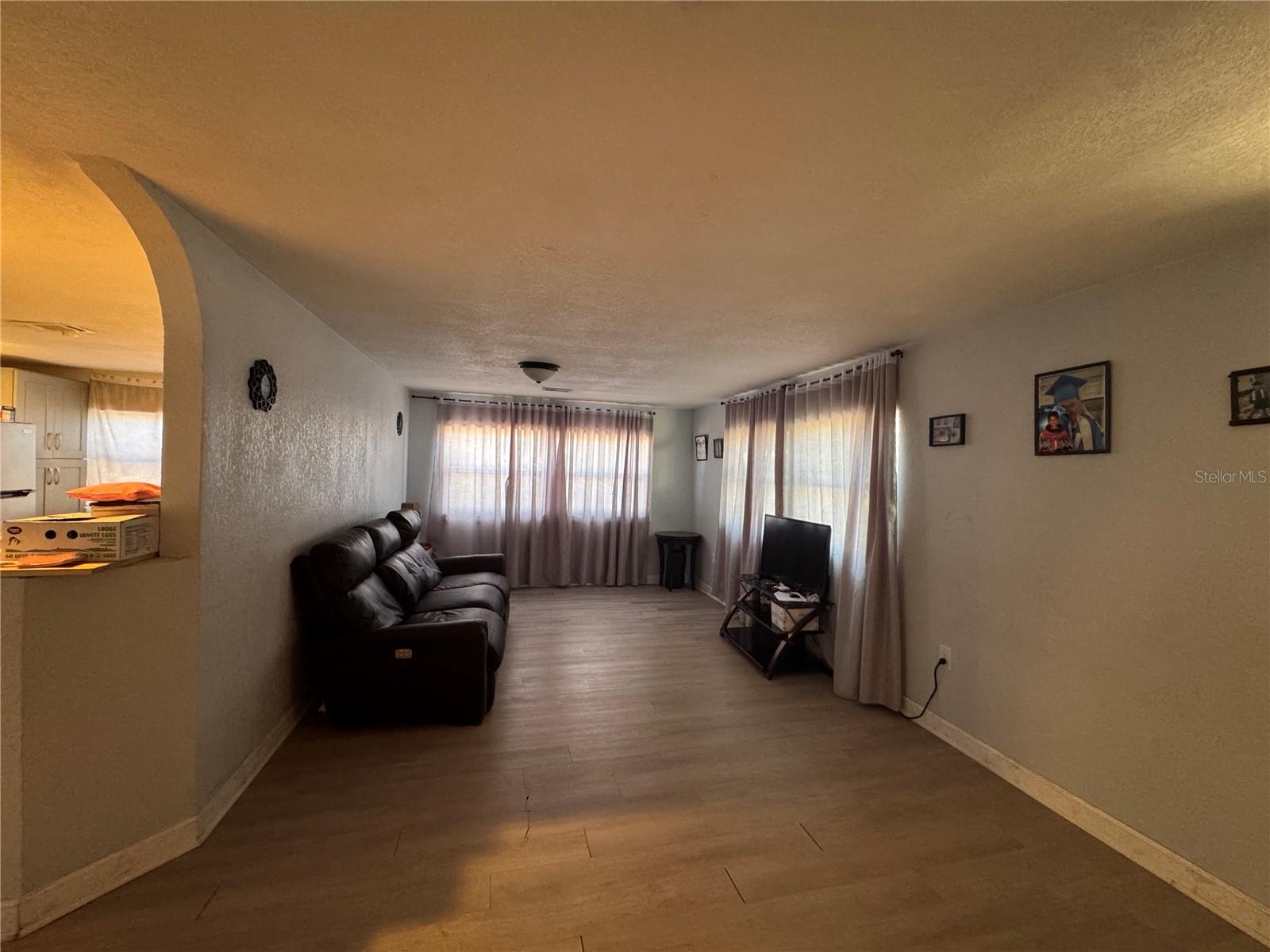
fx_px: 514
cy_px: 476
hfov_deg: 102.1
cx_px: 635
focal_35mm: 14
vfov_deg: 85.7
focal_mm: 2.22
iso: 640
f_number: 2.2
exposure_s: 1/60
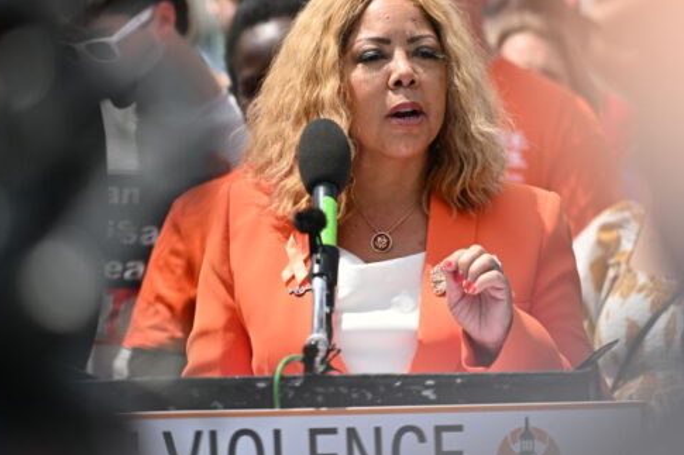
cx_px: 436
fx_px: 5717
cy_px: 180
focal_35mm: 301
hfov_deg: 6.8
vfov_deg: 4.6
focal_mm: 190
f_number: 2.8
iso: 400
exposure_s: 1/8000
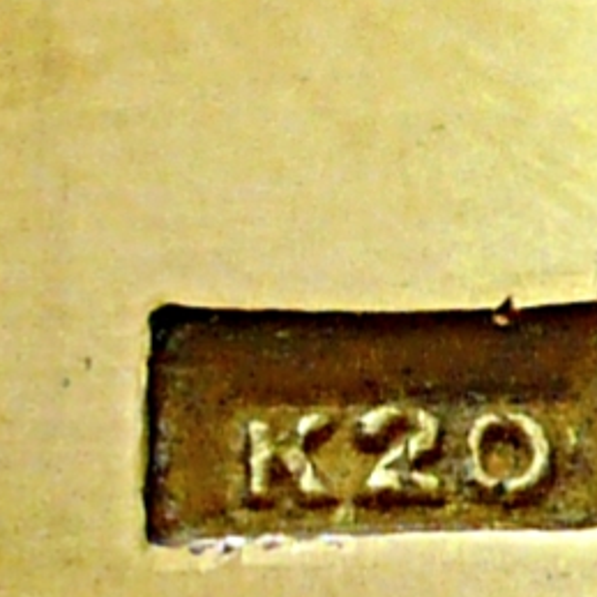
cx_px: 396
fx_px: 1405
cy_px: 496
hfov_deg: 23.9
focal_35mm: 72
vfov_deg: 23.6
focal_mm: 5.5
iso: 100
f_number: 2.8
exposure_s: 1/30
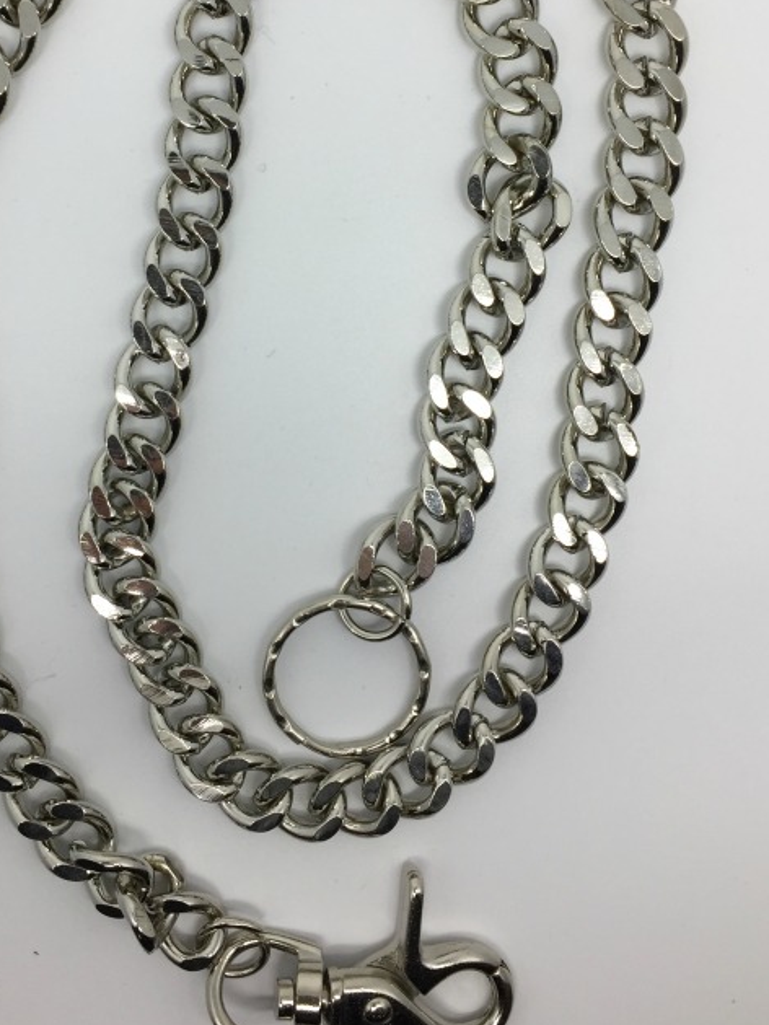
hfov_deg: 33.5
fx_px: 1273
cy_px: 333
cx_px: 298
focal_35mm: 43
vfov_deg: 43.2
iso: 32
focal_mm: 4.15
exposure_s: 1/100
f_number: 2.2
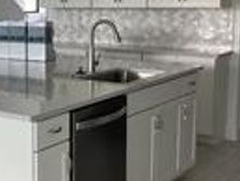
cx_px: 9
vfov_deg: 20.7
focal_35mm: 71
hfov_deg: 26.2
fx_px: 493
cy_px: 72
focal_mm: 3.3
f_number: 2.4
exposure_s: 1/60
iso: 64
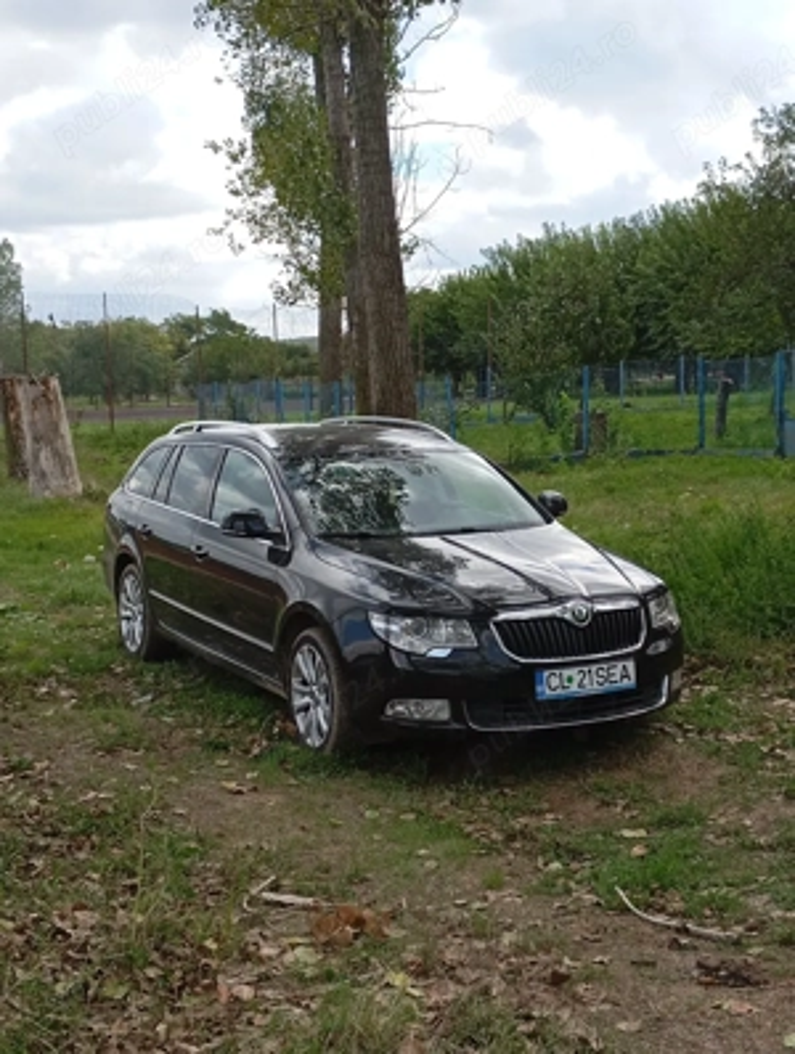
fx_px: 1526
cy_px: 527
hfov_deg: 29.2
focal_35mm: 50
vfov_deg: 38.1
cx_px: 398
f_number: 1.8
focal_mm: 4.27
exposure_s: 1/357
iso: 100
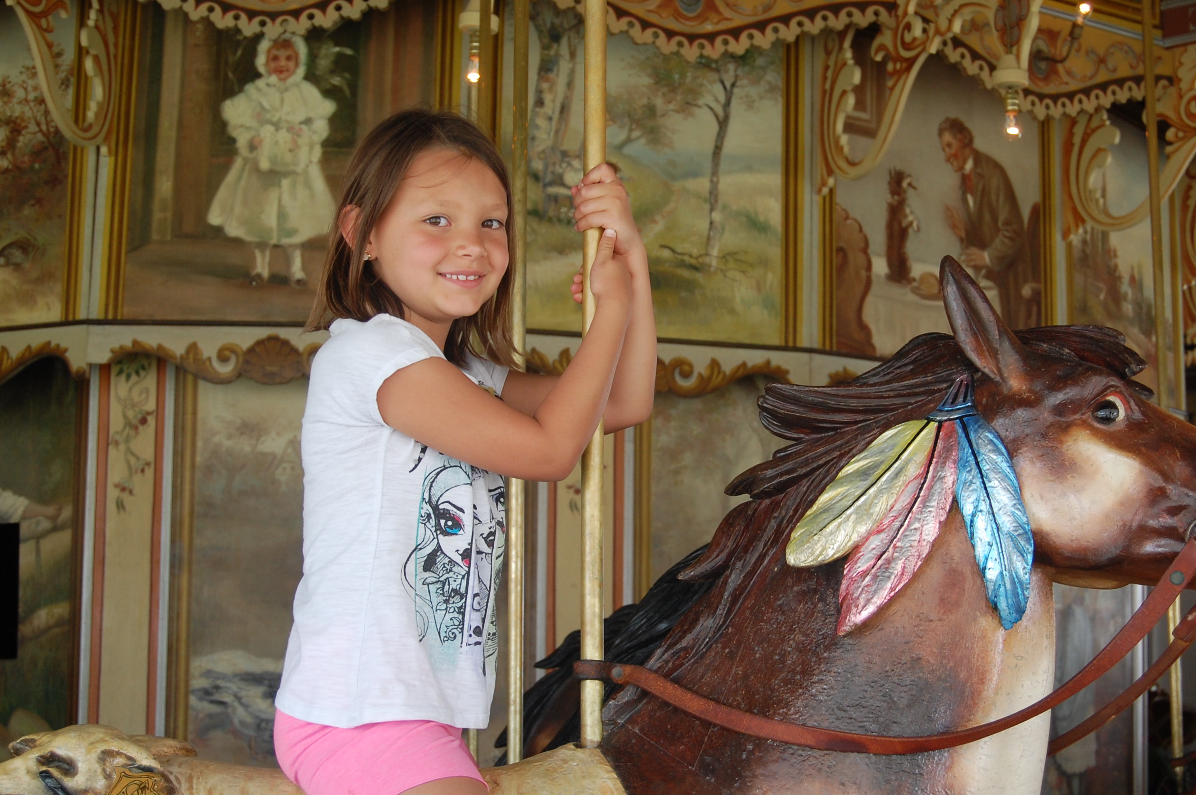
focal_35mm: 68
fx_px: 2257
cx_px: 690
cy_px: 414
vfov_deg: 20.0
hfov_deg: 29.6
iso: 400
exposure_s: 1/125
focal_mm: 38
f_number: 5.6
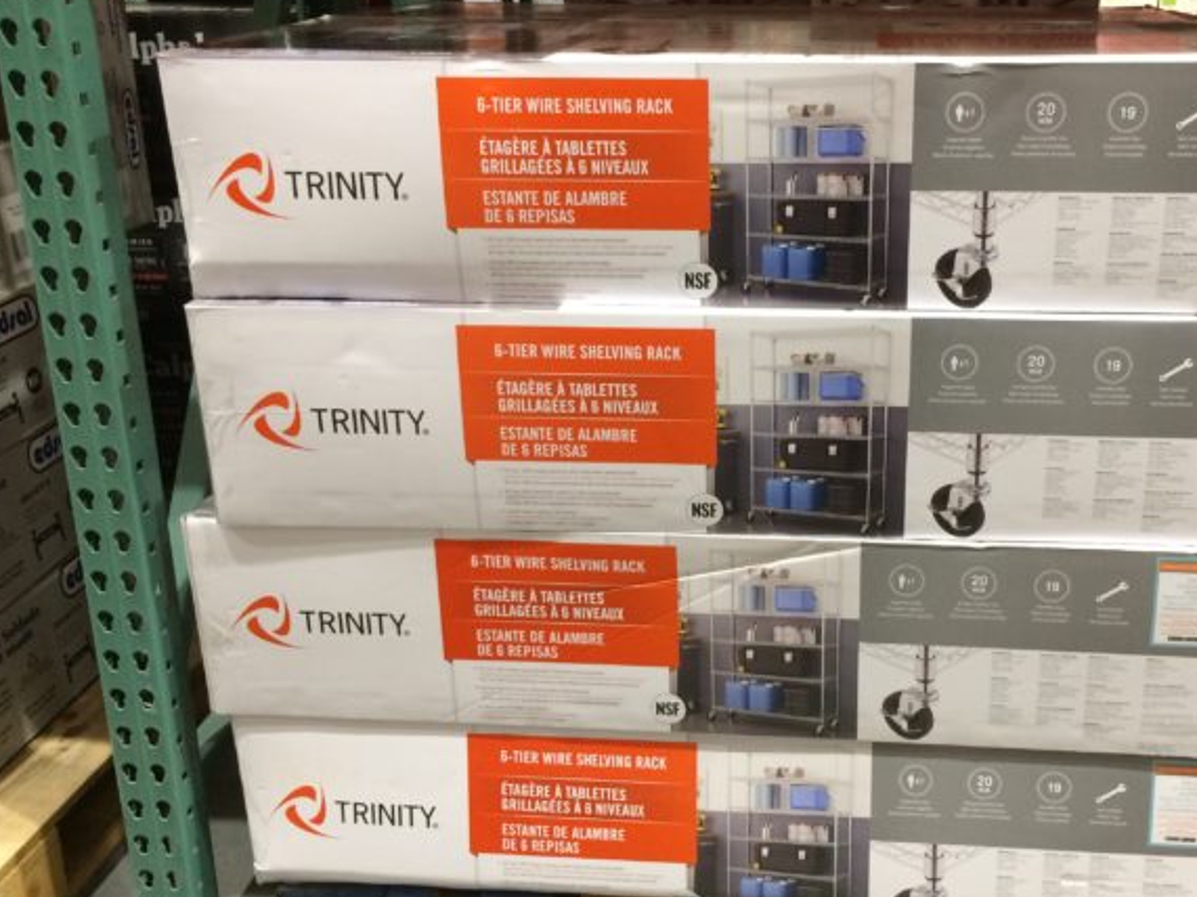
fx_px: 1348
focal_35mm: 39
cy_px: 407
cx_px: 774
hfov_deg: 47.3
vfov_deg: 36.8
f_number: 2.2
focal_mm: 4.15
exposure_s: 1/30
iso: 160
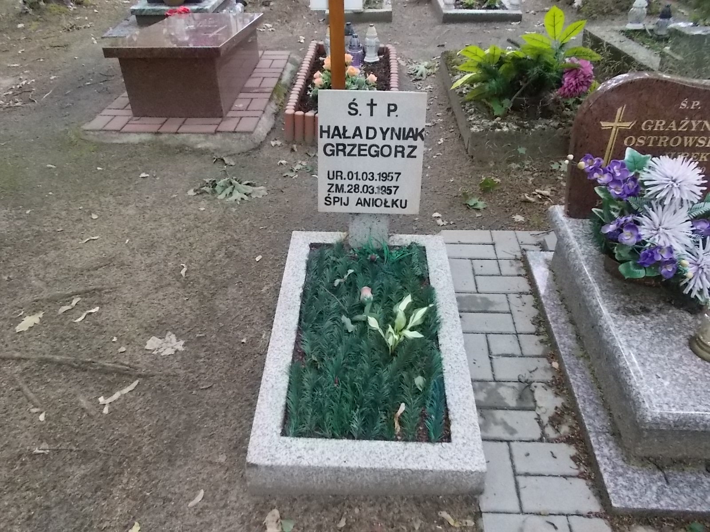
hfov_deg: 67.3
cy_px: 266
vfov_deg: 53.1
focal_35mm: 26
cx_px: 355
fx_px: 533
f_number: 3.2
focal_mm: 4.6
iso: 400
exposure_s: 1/80
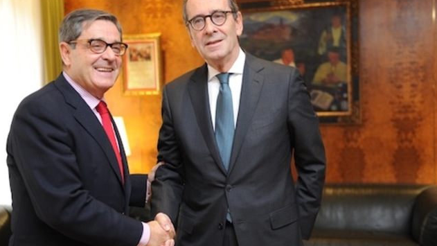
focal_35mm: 53
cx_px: 215
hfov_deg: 39.2
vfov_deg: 22.6
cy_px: 125
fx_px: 614
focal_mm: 44
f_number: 2.8
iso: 1600
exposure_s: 1/100
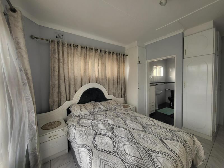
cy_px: 84
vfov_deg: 89.9
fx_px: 84
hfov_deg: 106.2
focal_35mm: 13
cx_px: 112
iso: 80
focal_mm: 1.74
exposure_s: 1/50
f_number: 2.2
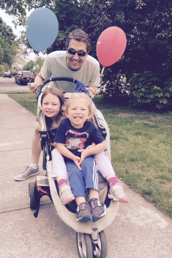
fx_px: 222
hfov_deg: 42.3
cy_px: 130
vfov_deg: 60.3
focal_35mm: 31
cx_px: 77
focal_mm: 4.15
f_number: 2.2
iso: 32
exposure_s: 1/520
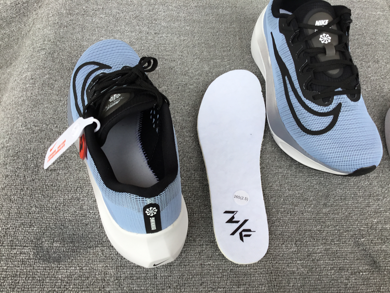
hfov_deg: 58.4
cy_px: 146
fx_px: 349
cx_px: 195
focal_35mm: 31
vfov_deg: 45.4
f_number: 2.4
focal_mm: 3.3
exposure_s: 1/50
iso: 25
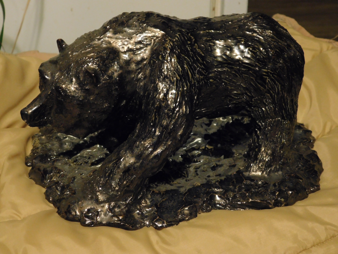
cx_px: 169
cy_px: 127
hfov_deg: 32.7
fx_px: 576
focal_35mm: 59
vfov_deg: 24.8
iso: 1600
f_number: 4
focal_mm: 10.4
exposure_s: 1/15
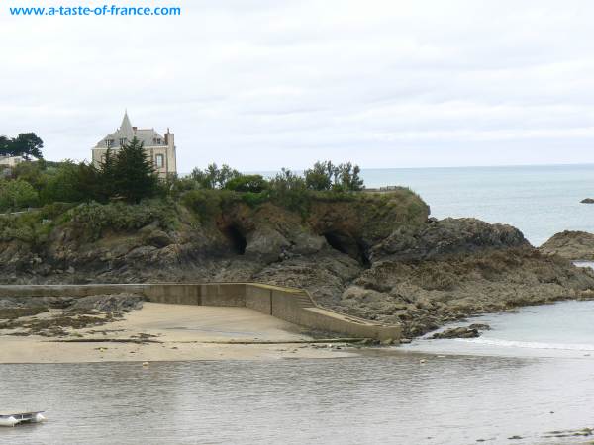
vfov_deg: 11.4
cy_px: 222
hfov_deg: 15.2
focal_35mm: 130
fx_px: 2231
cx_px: 297
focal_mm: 21.6
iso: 80
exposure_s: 1/250
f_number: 5.6
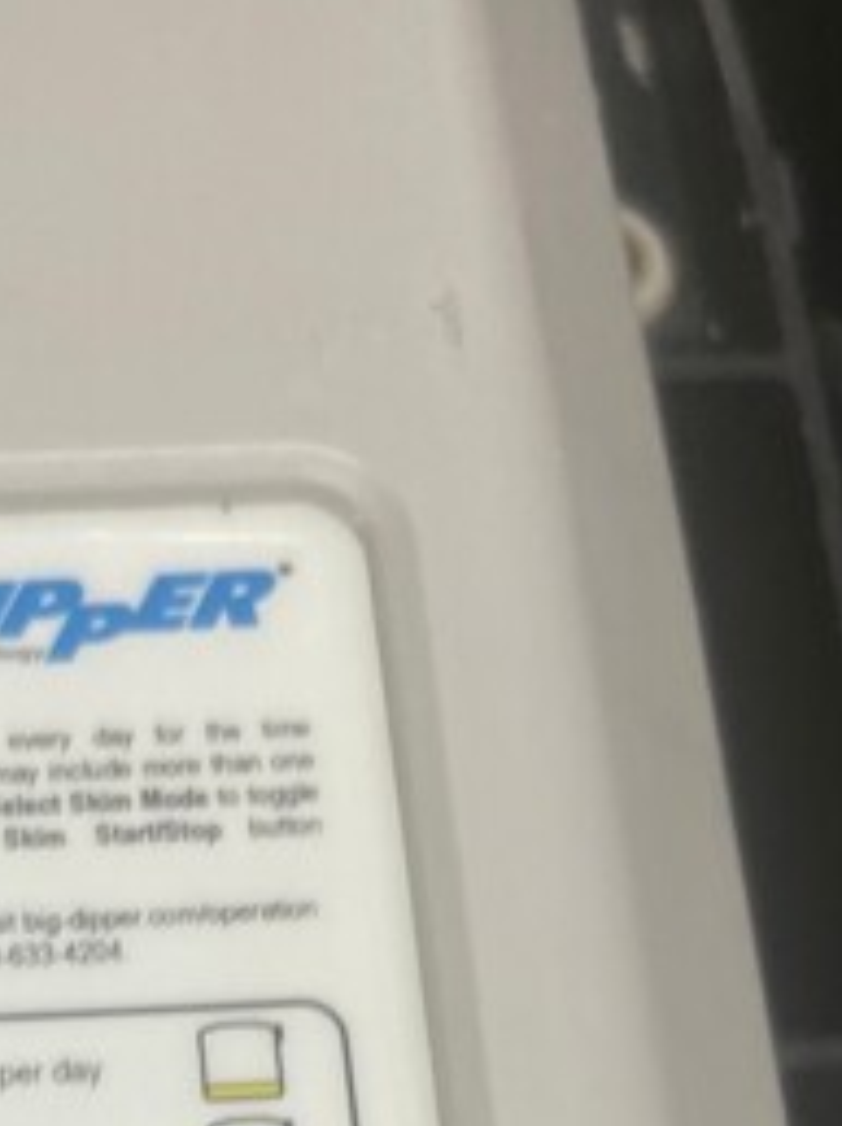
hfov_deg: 17.6
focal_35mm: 82
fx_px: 2664
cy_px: 1661
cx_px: 48
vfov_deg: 20.6
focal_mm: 5.1
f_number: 1.6
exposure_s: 1/120
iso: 100
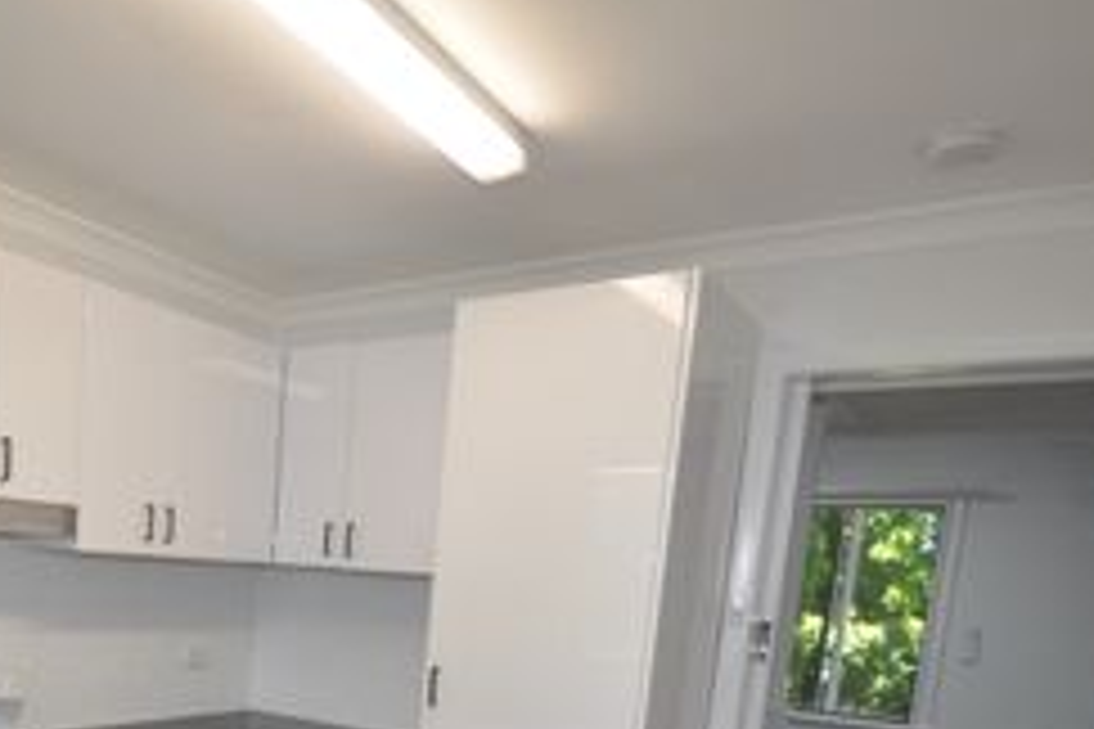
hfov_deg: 55.9
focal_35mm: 32
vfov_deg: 38.0
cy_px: 673
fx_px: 971
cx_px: 275
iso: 400
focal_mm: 11
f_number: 4
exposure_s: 1/60
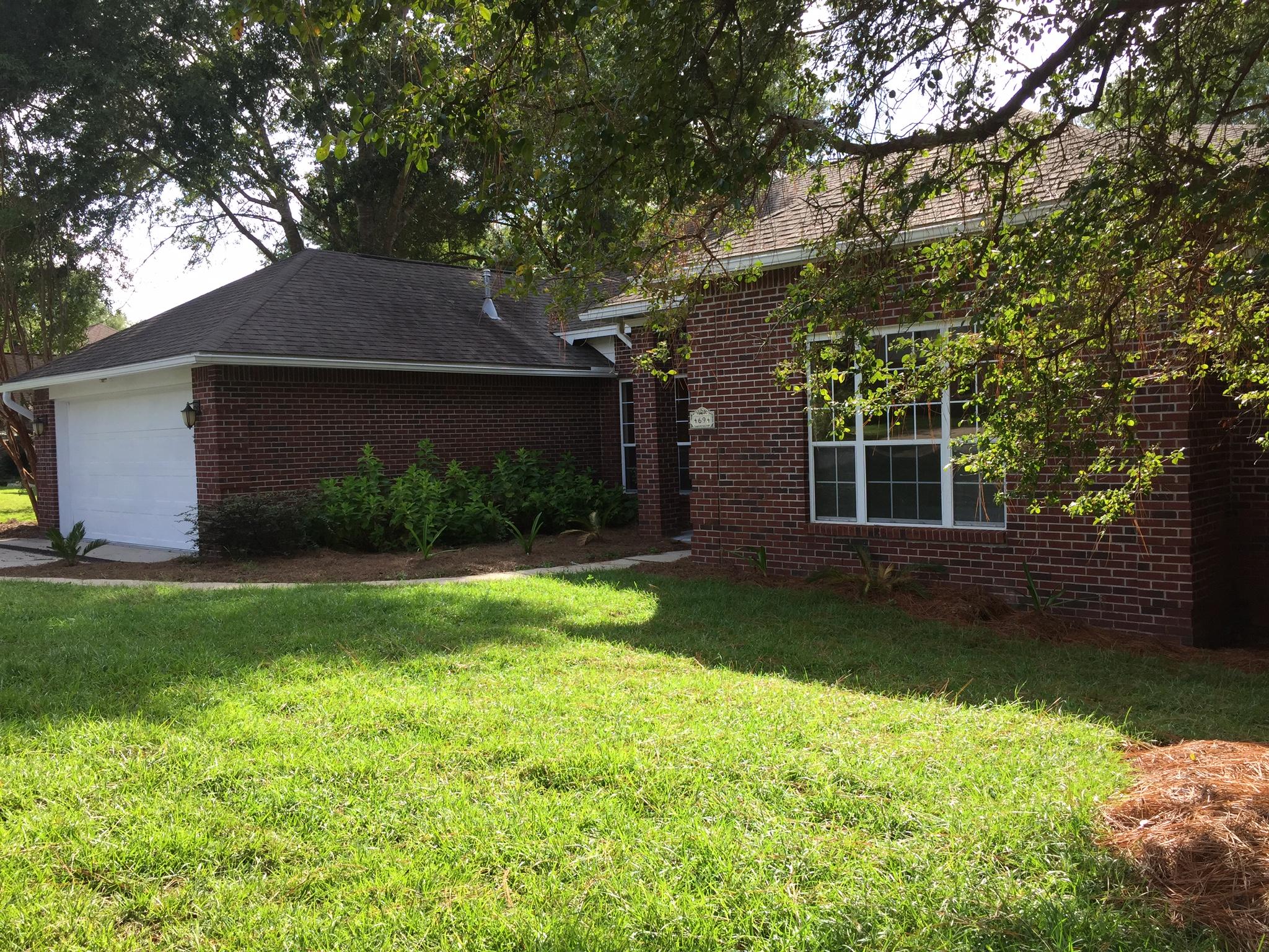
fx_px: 1063
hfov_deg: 61.7
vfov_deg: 48.2
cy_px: 476
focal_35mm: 29
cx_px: 634
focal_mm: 4.15
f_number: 2.2
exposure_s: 1/476
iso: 32
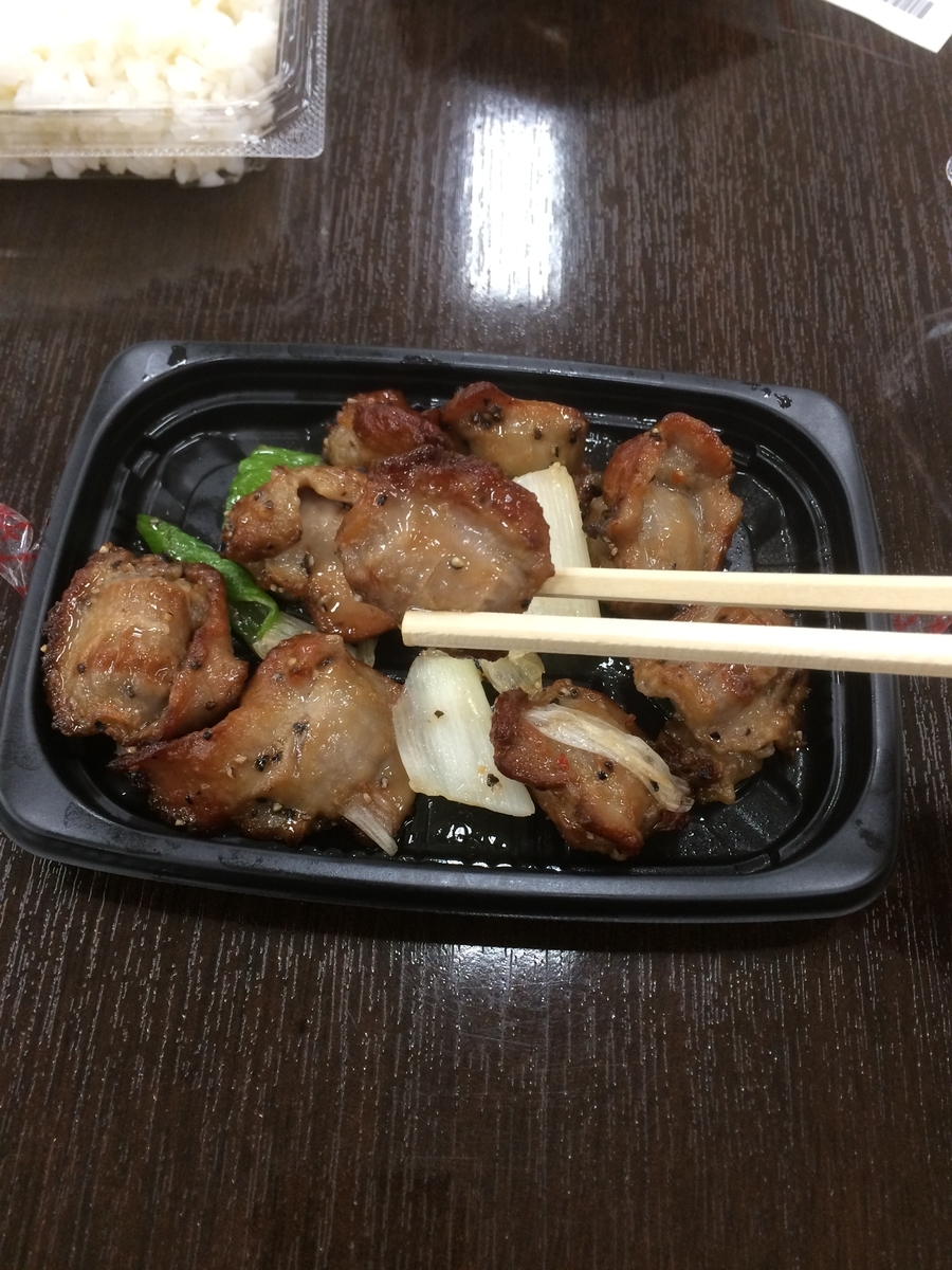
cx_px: 476
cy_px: 635
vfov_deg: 61.7
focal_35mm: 29
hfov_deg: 48.2
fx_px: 1063
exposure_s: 1/30
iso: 100
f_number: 2.2
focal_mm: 4.15
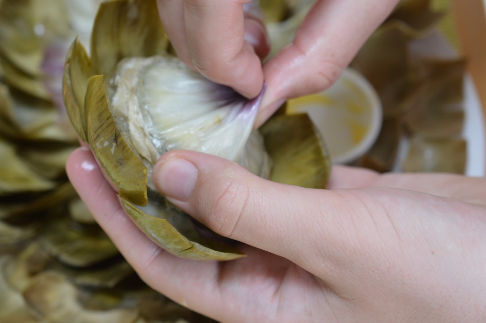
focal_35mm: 60
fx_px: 809
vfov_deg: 22.6
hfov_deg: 33.4
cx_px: 243
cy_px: 162
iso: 360
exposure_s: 1/125
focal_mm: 40
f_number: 5.6
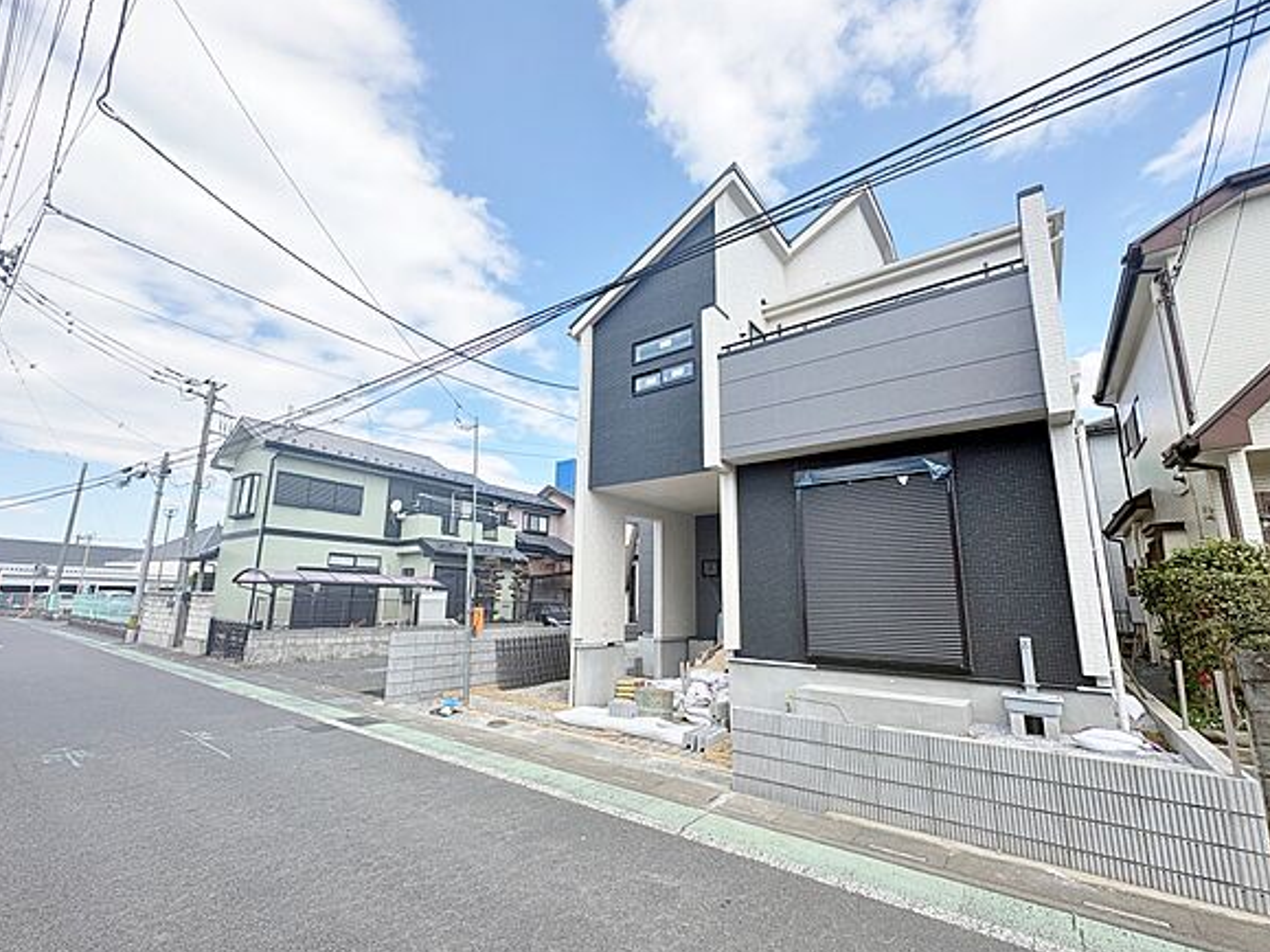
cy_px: 497
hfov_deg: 98.2
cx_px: 623
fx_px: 550
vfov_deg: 81.7
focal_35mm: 15
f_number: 2.2
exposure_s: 1/1078
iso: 40
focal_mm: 2.22
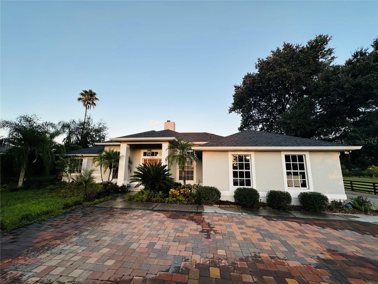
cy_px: 142
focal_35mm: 14
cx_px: 189
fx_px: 153
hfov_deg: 102.1
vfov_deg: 85.7
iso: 40
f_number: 2.2
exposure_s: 1/231
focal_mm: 2.22
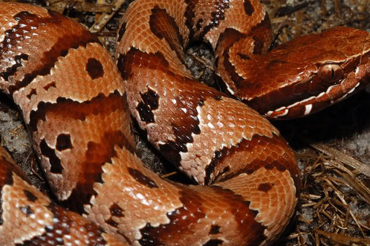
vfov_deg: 5.4
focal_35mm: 253
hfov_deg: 8.2
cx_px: 169
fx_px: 2596
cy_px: 143
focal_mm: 105
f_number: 22
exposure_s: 1/125
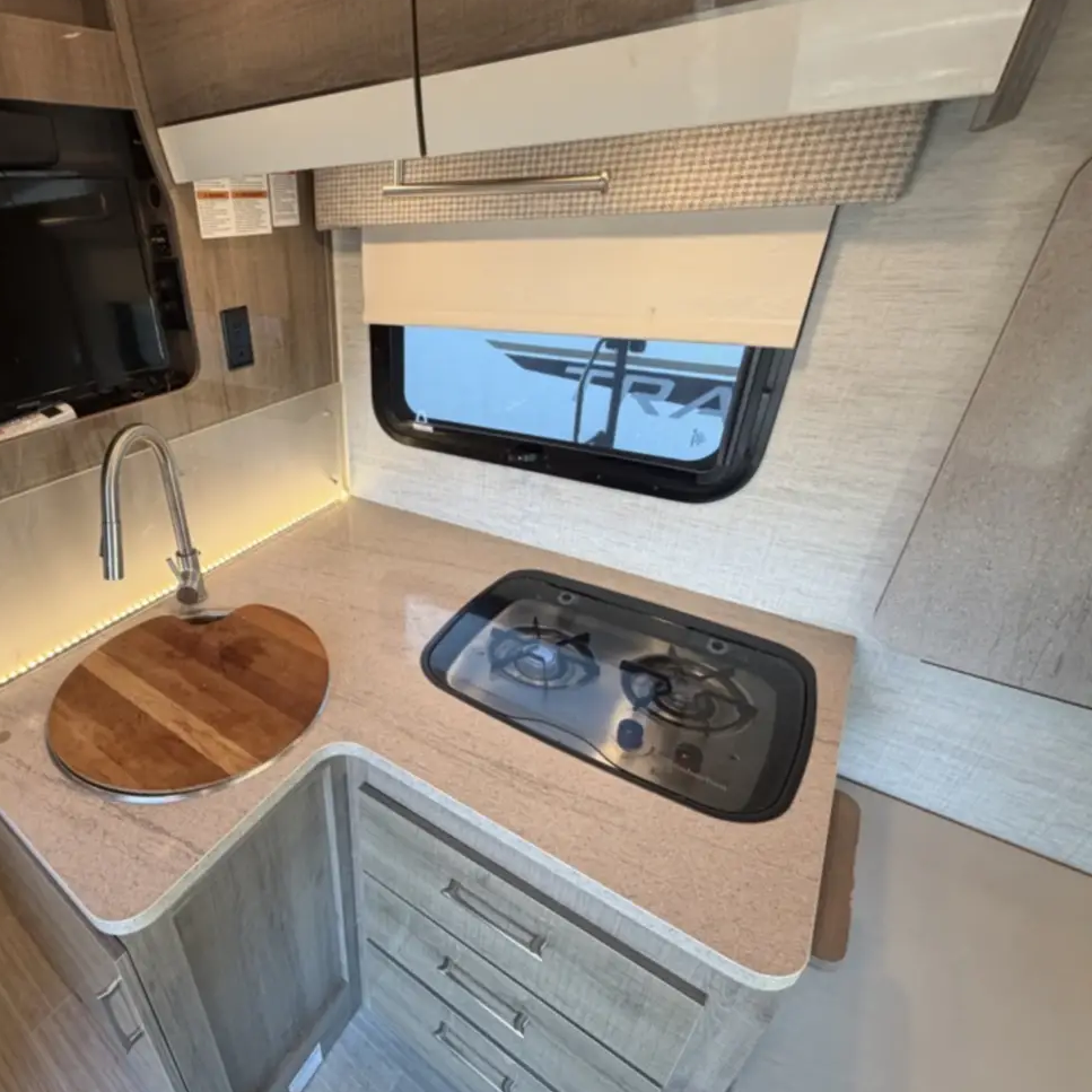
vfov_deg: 84.0
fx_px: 607
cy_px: 556
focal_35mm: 17
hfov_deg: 80.5
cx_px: 343
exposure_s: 1/120
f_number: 2.2
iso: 250
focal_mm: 2.22
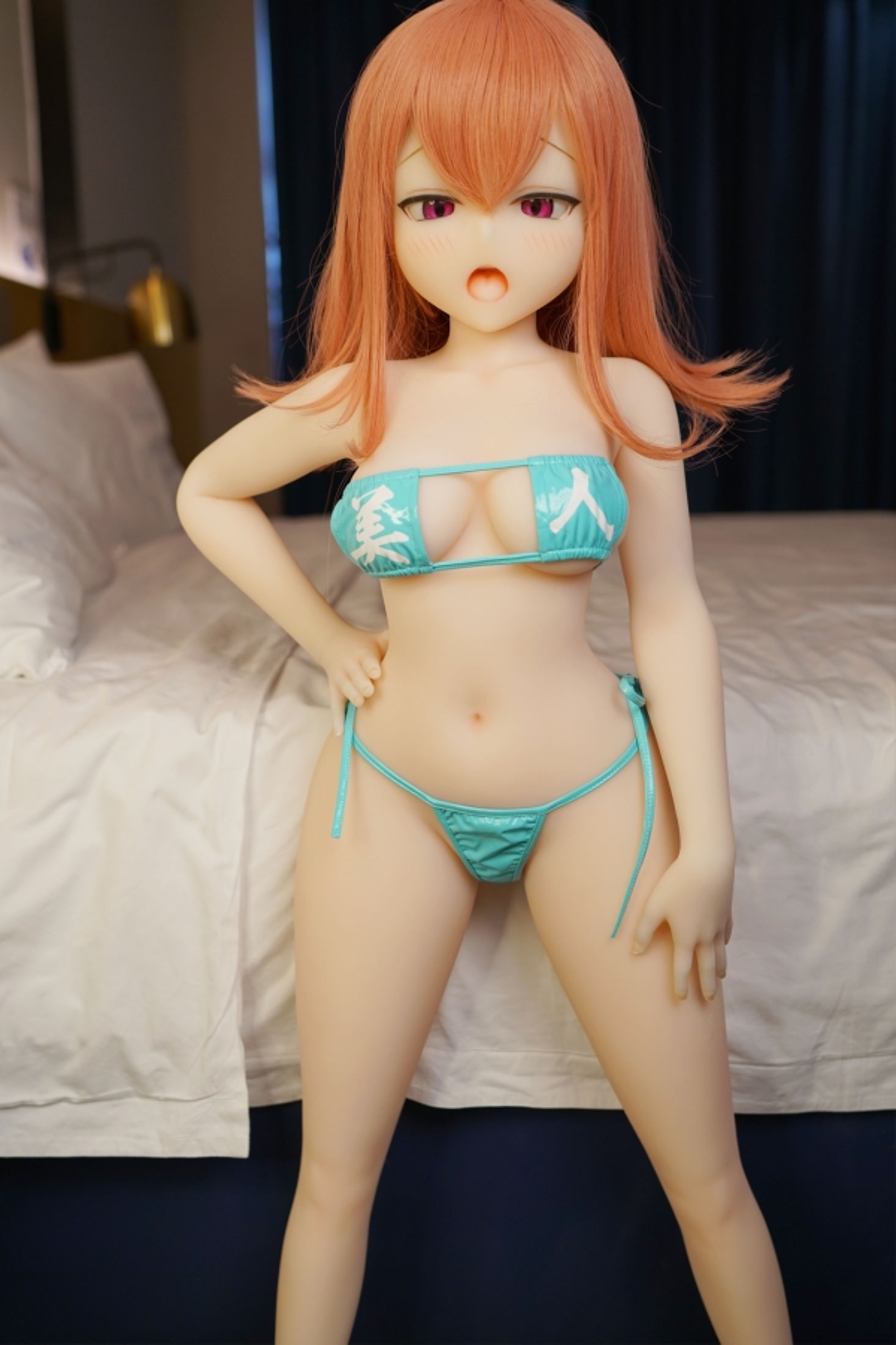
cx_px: 448
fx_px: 1307
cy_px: 672
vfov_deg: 54.4
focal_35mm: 35
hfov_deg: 37.9
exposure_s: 1/100
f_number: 2.8
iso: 320
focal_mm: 35
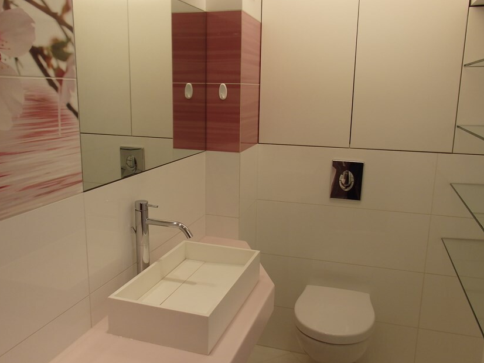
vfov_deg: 45.4
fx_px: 433
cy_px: 184
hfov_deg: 58.4
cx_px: 235
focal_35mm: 31
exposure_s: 1/50
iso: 125
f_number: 3
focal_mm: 4.5
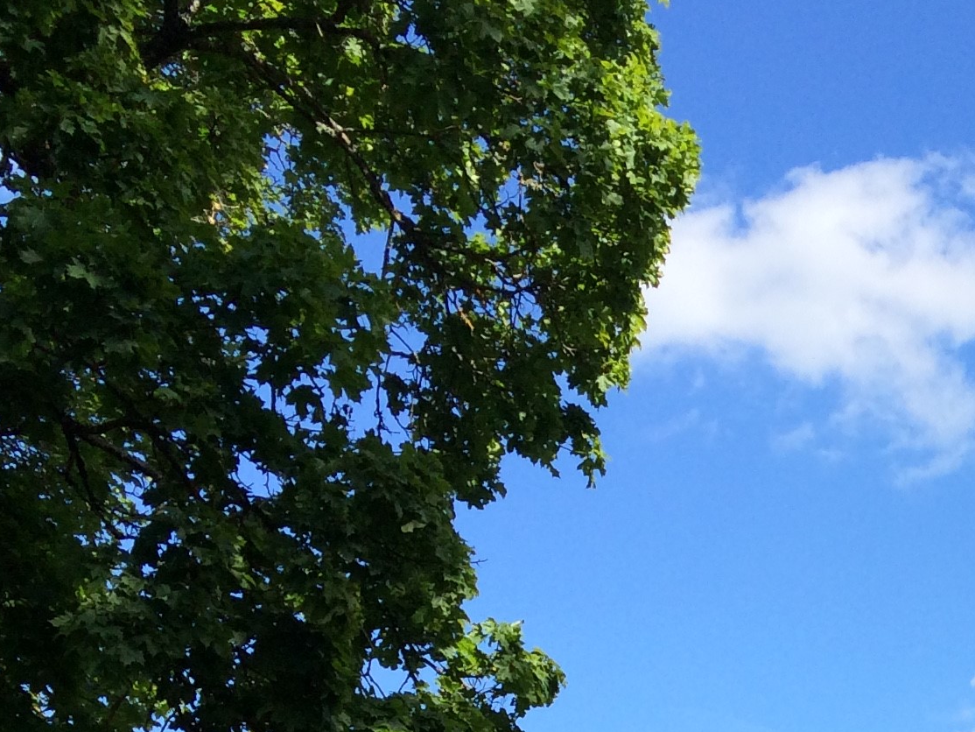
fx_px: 2254
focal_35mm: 80
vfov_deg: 17.2
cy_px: 988
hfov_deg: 22.3
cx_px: 1200
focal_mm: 4.15
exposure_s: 1/1080
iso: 32
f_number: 2.2
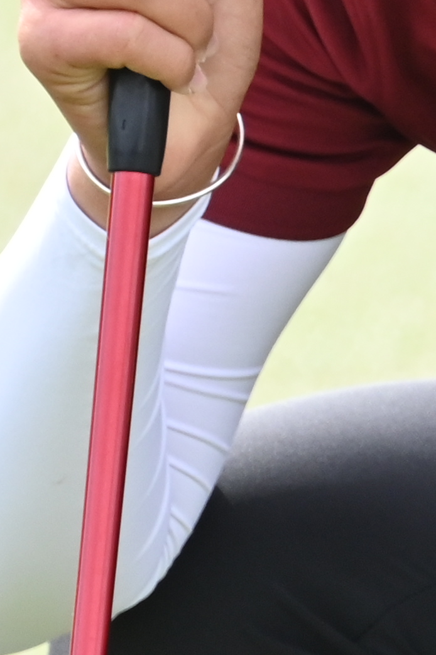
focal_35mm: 3208
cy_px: 86
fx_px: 58274
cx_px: 1040
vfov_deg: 0.6
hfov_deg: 0.4
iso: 500
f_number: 5.6
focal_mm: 400
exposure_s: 1/640
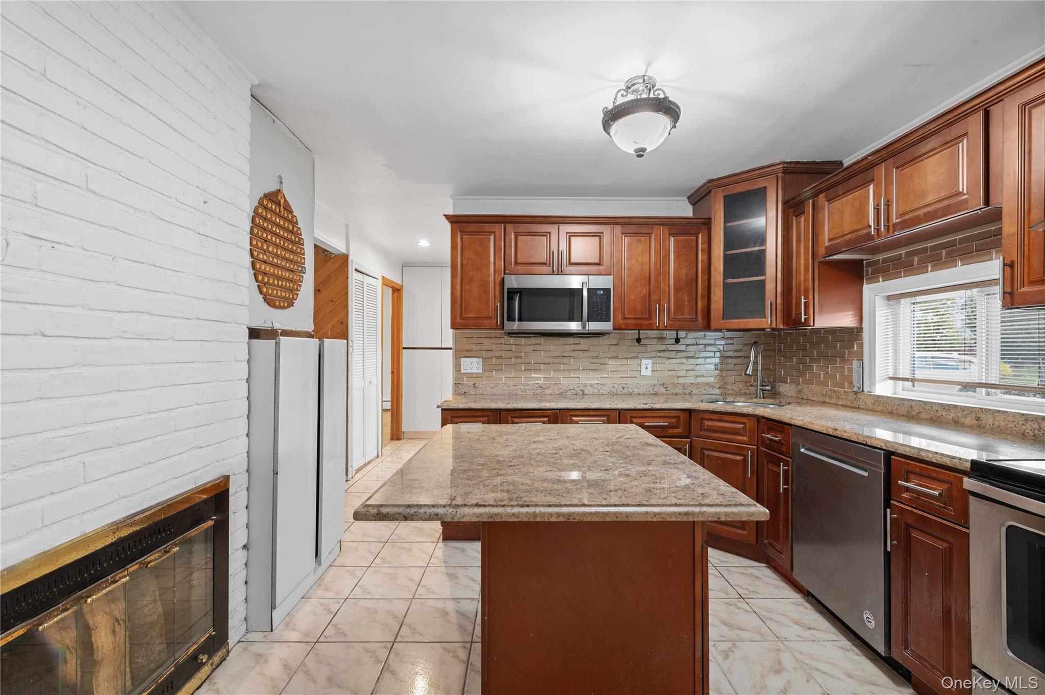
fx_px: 435
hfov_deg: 100.4
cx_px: 522
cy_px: 348
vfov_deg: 77.2
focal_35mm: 15
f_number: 8
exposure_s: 1/2
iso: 500
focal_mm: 15
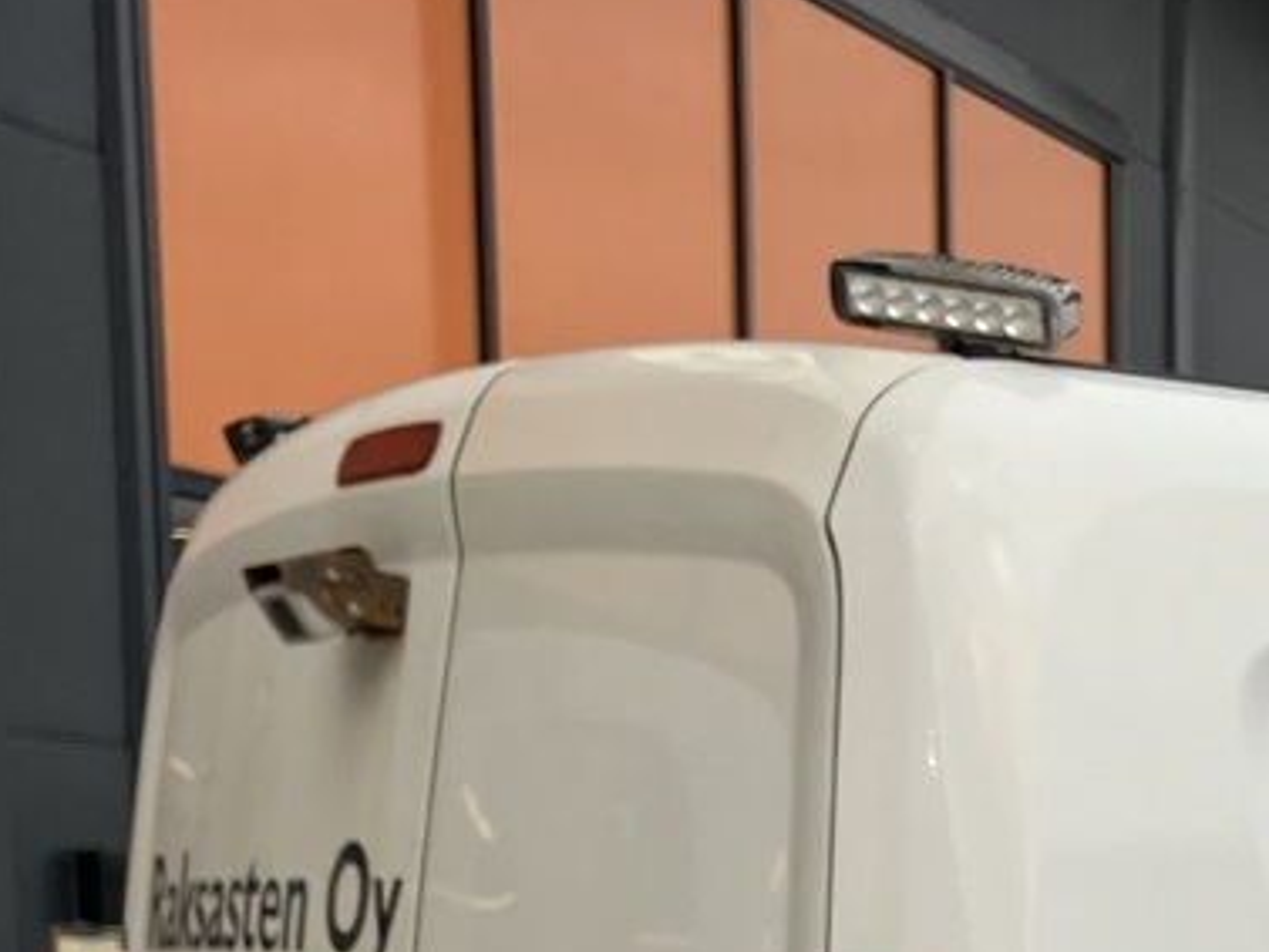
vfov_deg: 12.9
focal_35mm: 107
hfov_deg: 16.7
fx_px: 3924
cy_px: 1578
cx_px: 1919
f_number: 1.8
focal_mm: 3.99
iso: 25
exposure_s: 1/180
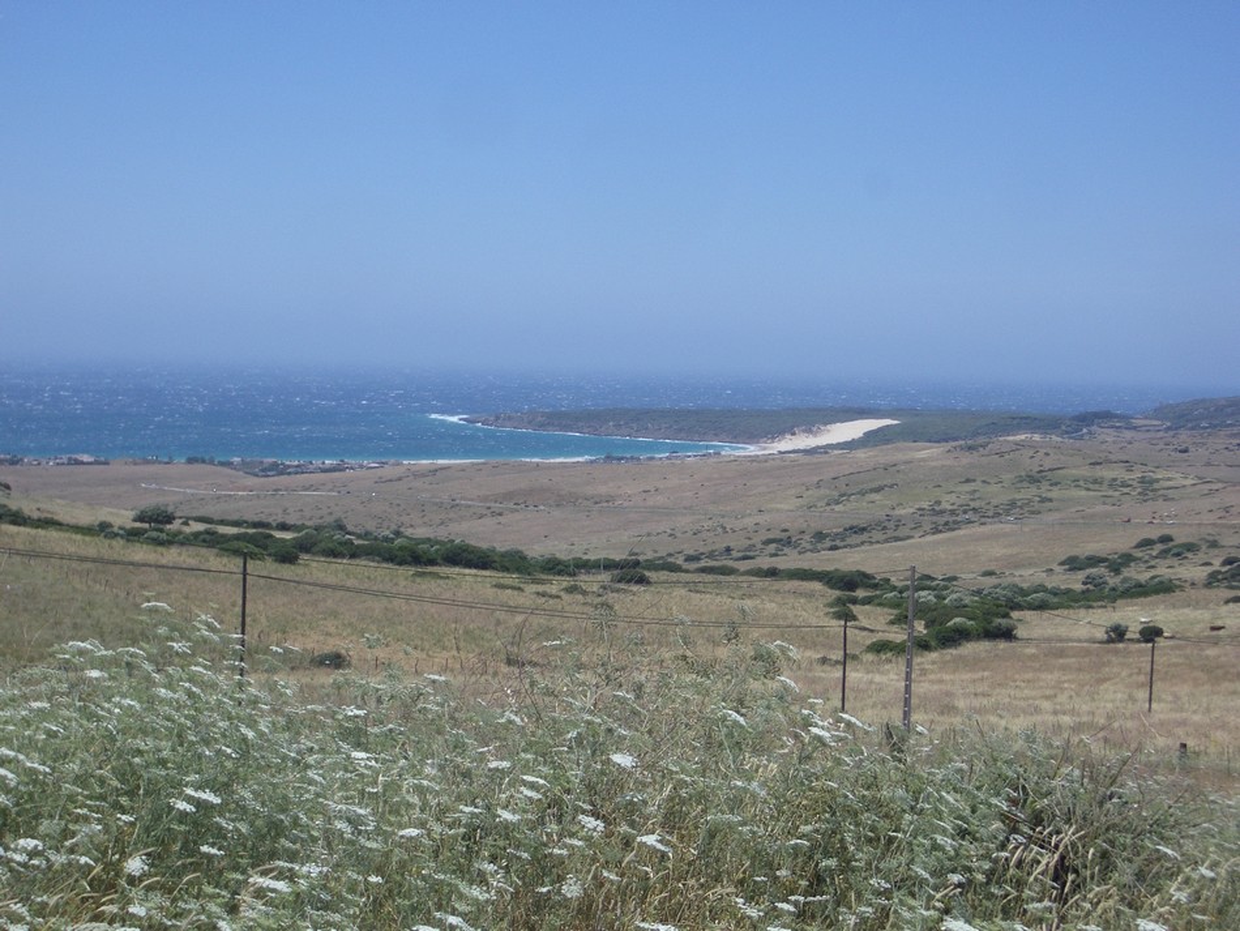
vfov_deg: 19.9
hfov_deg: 26.3
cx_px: 620
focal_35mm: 74
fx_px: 2651
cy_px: 466
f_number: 6.2
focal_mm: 12.2
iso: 50
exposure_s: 1/320
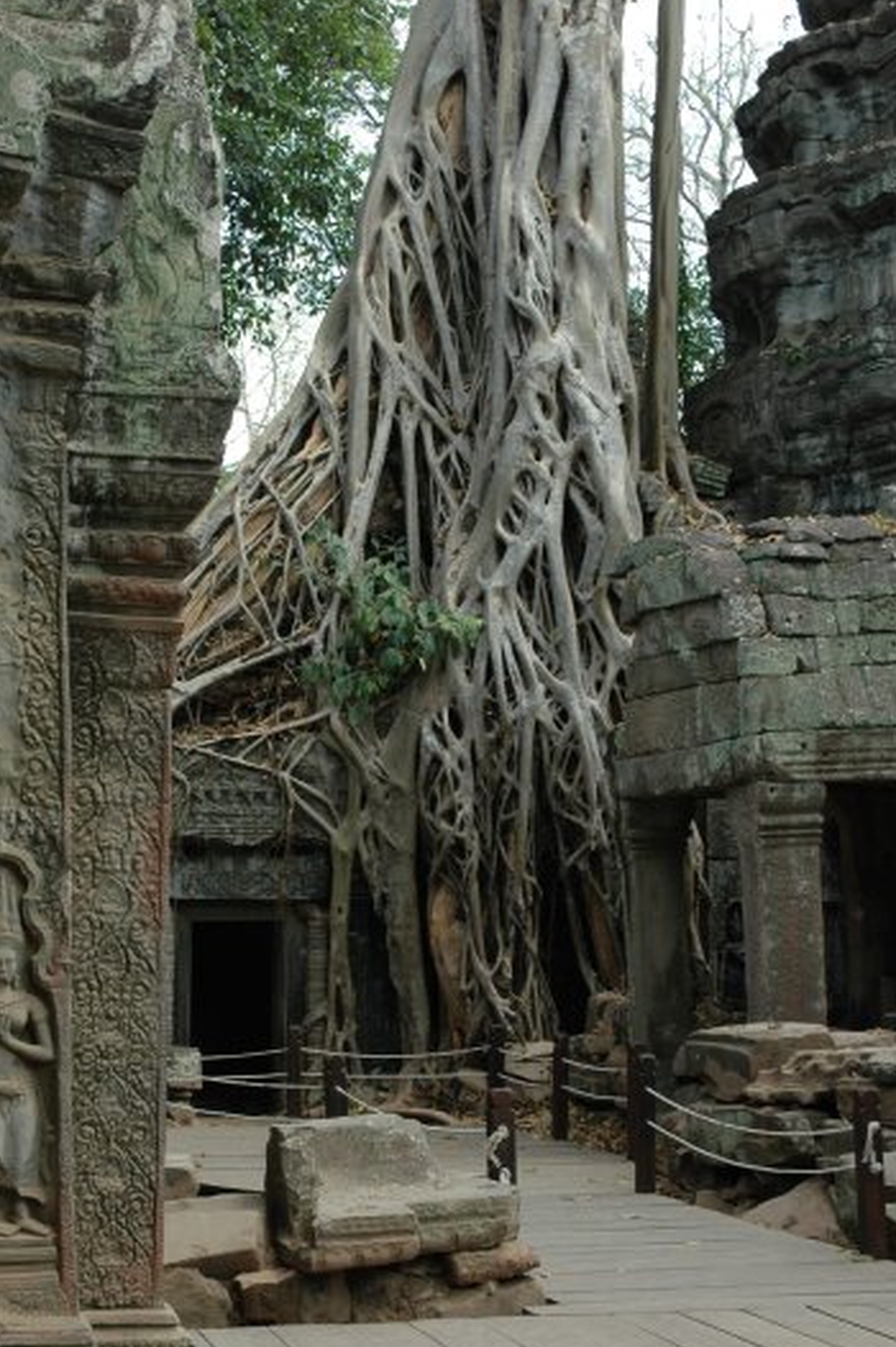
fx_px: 2381
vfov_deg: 31.5
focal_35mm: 64
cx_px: 328
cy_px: 809
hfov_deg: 21.3
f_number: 6.3
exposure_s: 1/160
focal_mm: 31
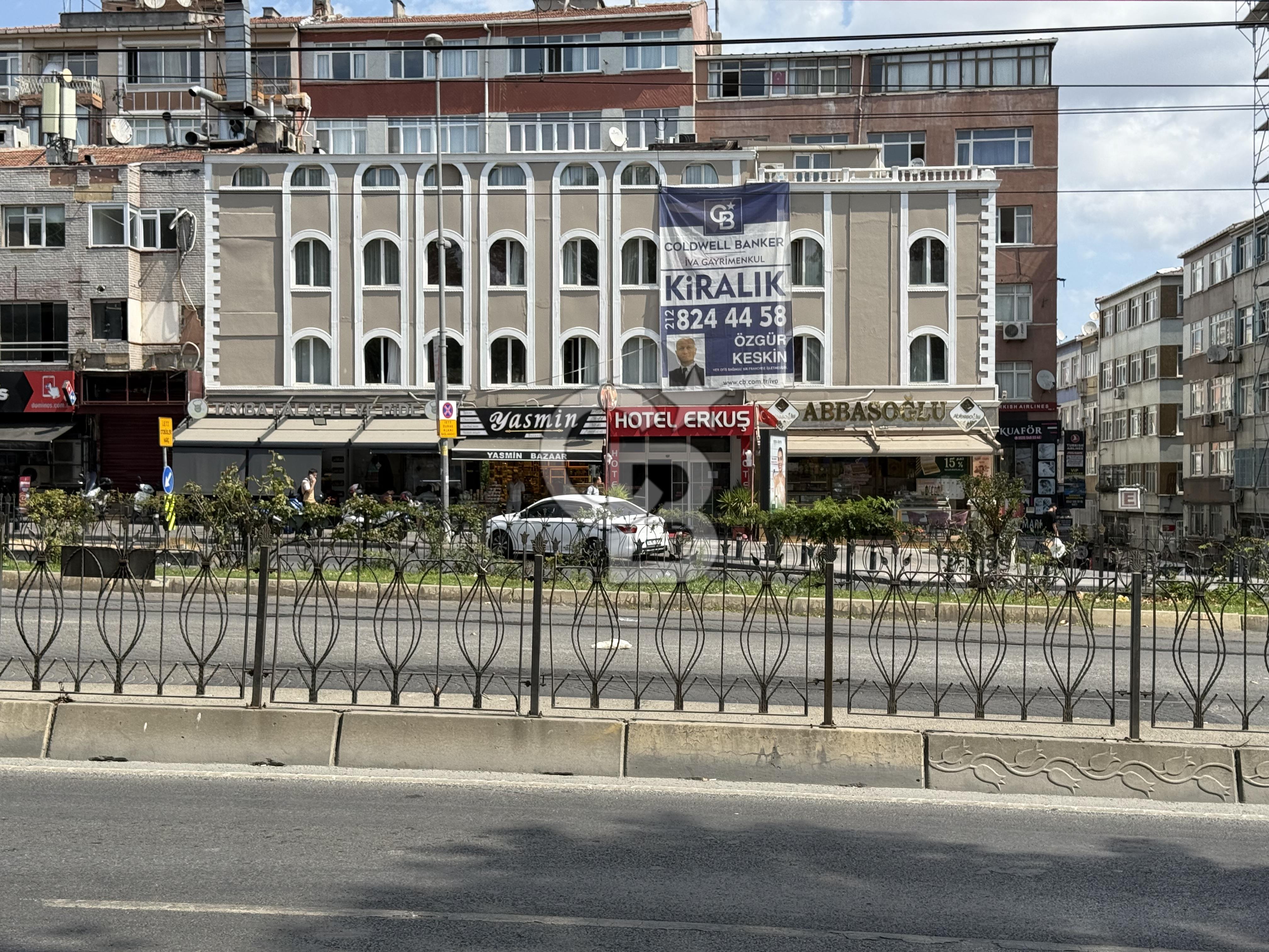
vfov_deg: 30.3
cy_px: 476
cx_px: 634
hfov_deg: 39.7
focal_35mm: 48
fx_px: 1760
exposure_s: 1/4587
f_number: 1.78
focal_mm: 6.76
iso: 64
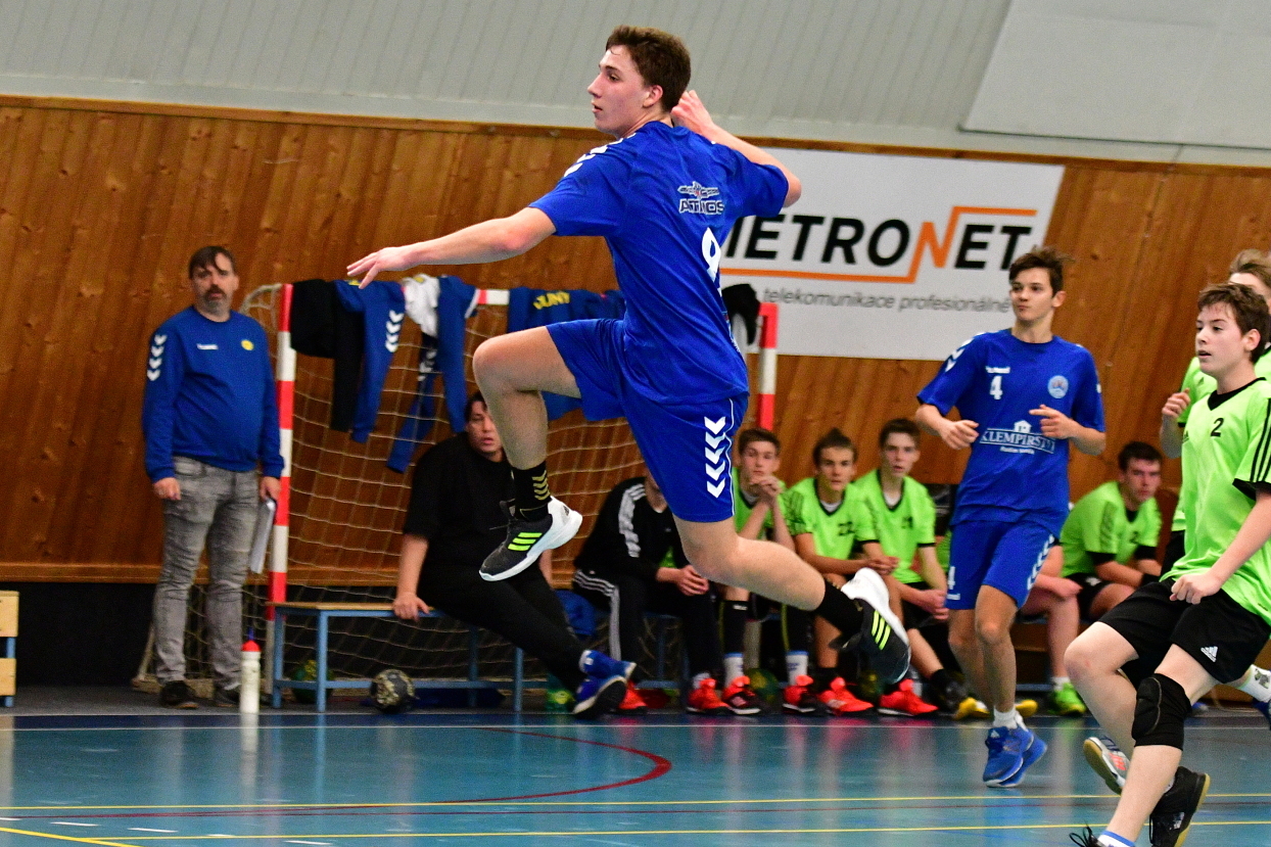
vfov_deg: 10.2
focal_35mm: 135
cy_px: 446
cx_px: 682
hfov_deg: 15.2
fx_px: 4765
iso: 3200
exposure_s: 1/400
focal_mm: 80
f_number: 2.8
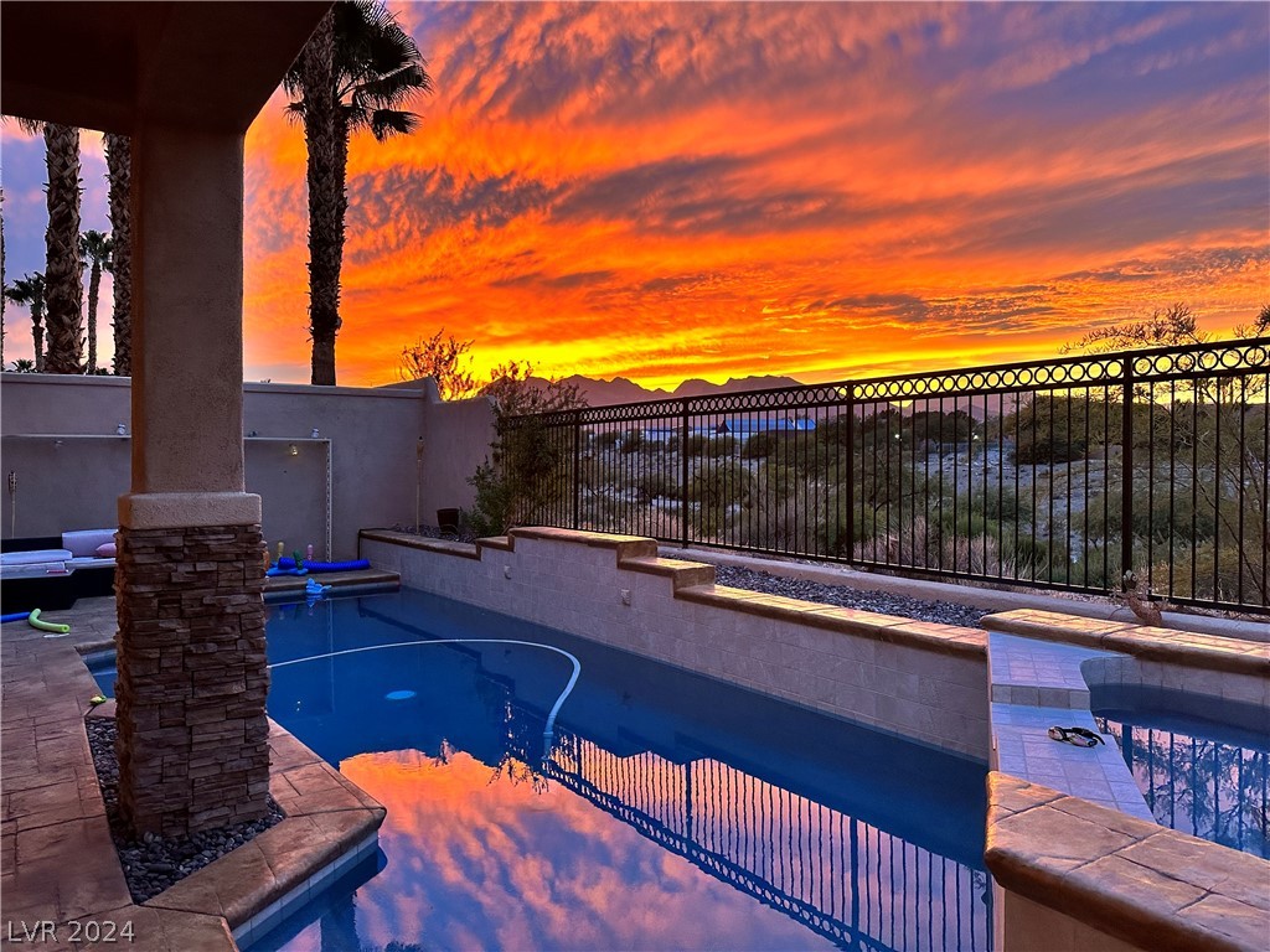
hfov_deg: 71.6
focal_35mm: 24
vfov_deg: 56.8
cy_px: 476
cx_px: 635
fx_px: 881
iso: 250
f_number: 1.78
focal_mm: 6.86
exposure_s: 1/116
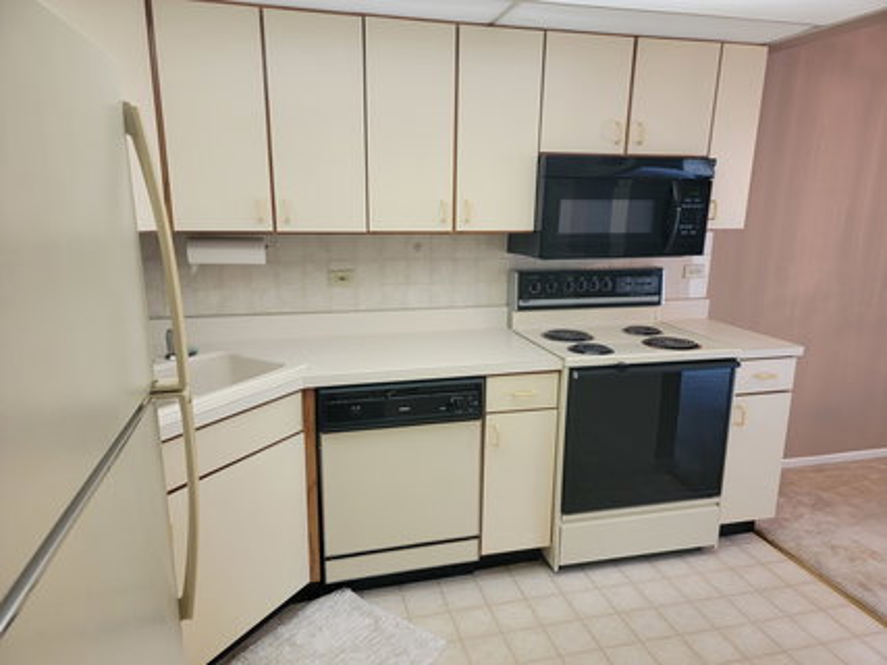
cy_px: 332
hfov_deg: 71.6
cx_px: 444
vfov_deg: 56.8
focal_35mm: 24
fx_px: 615
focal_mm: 6.7
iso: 160
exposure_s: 1/40
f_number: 1.8
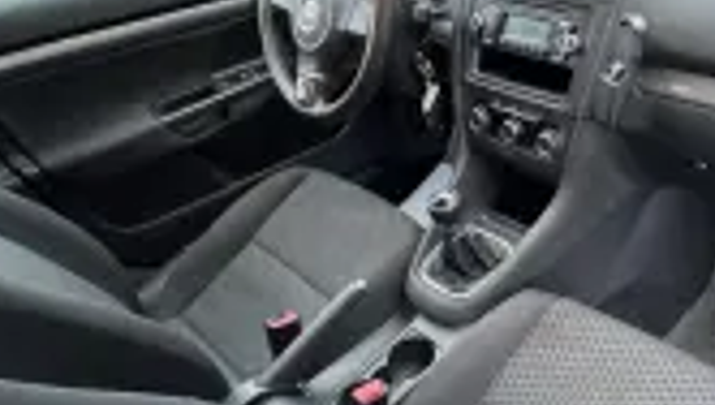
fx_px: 627
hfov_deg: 58.2
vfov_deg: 35.0
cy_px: 306
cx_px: 469
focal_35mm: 33
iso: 1000
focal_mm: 2.22
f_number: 2.2
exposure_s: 1/33
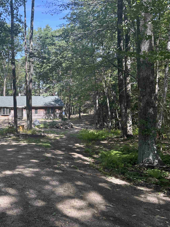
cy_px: 113
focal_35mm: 35
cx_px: 26
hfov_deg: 38.6
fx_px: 229
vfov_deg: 52.6
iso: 50
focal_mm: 5.7
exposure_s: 1/646
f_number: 1.5
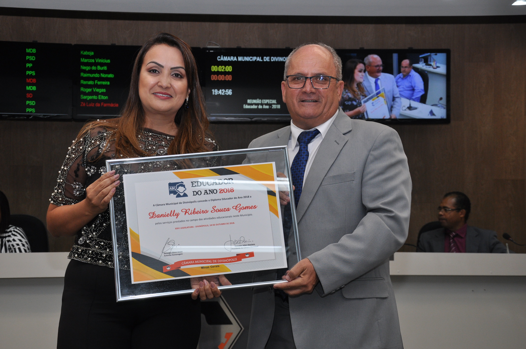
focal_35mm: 63
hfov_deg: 31.9
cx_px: 263
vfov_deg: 21.5
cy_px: 174
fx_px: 919
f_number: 7.1
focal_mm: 42
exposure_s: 1/160
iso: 500
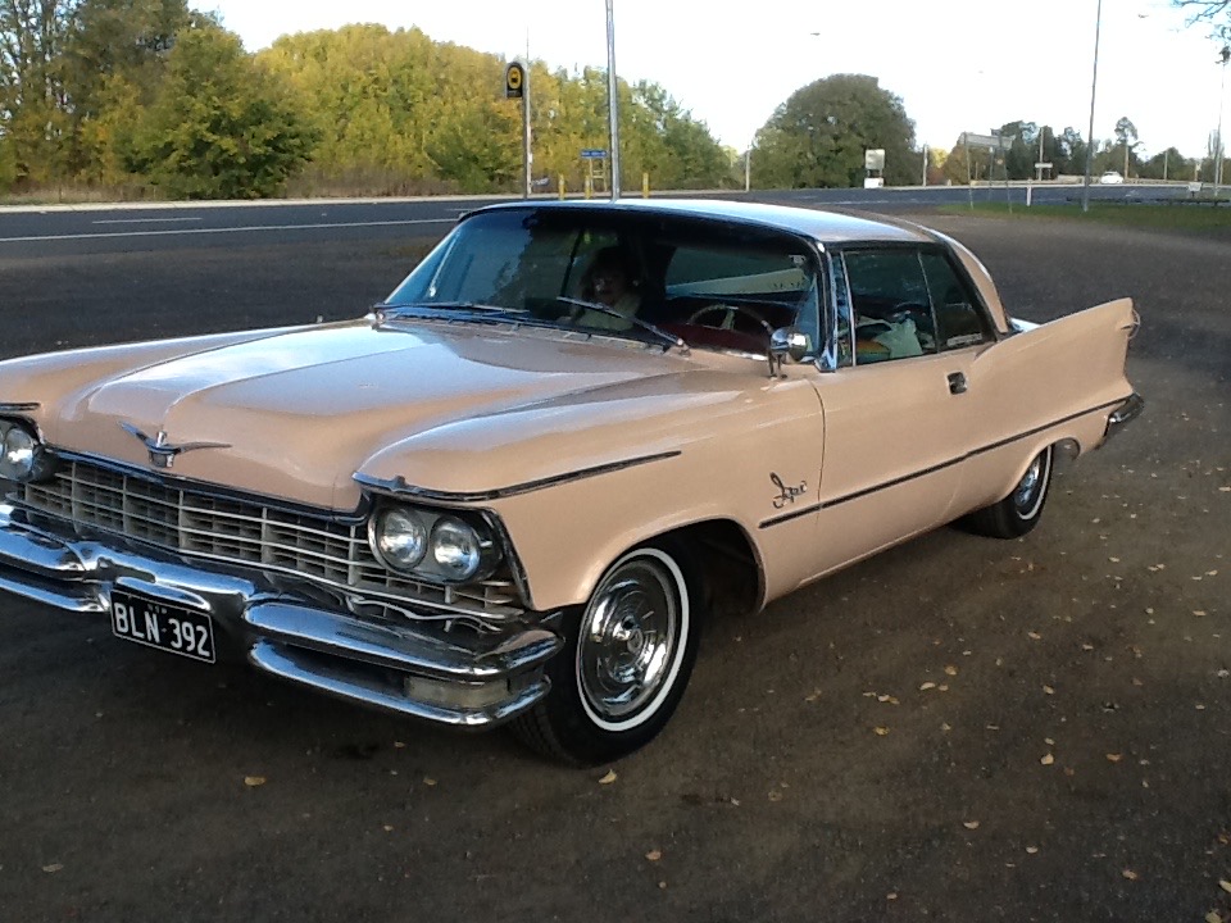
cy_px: 462
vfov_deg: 32.9
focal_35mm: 44
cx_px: 616
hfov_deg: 42.9
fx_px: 1565
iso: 40
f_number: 2.4
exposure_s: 1/431
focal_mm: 2.03
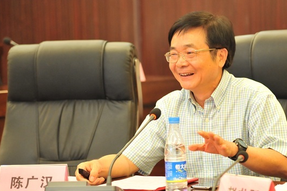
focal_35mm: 181
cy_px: 97
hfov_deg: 11.3
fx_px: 1442
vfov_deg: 7.6
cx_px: 201
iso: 2000
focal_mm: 120
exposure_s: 1/40
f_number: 4
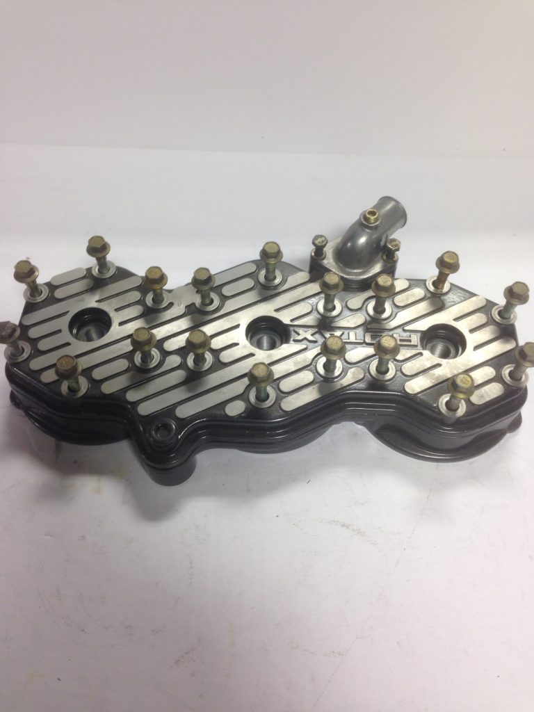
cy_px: 356
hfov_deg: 42.9
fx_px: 679
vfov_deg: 55.4
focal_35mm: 33
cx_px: 267
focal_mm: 4.12
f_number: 2.4
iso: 50
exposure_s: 1/30
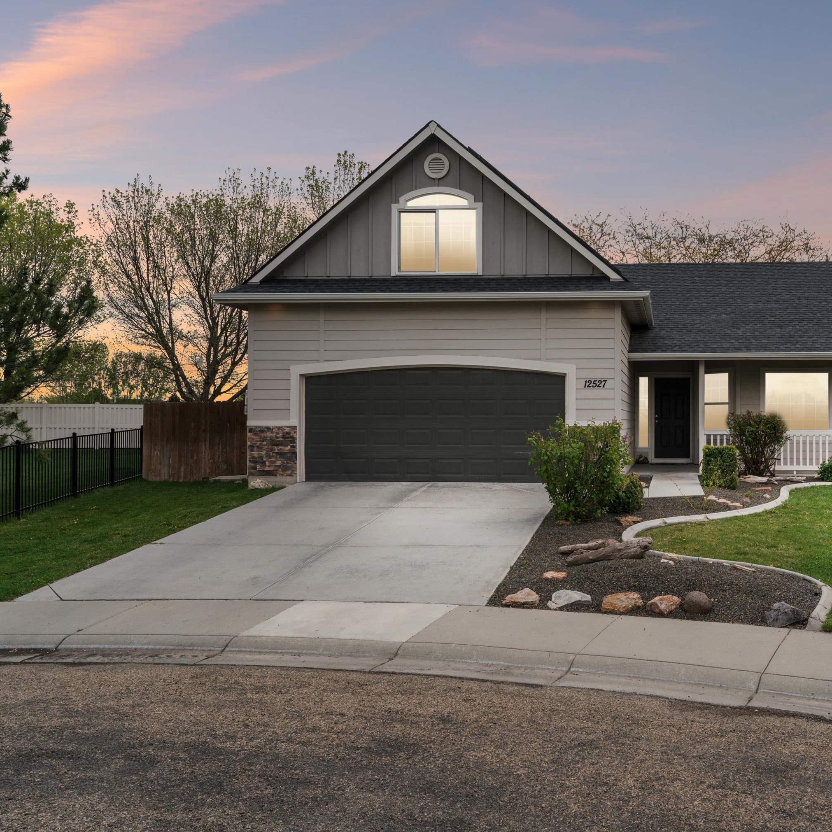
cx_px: 613
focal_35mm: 31
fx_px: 843
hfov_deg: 50.6
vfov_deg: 52.5
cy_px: 413
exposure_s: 1/200
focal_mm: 24
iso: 400
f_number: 13
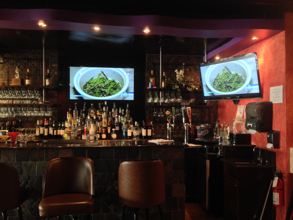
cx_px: 146
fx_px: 279
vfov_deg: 42.9
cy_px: 110
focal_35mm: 33
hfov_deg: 55.4
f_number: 2.4
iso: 400
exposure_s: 1/17
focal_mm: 4.12
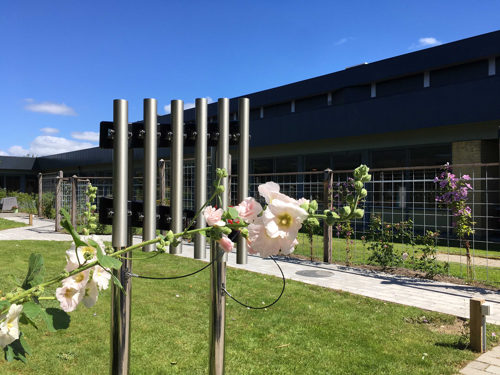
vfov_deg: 48.2
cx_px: 250
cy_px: 188
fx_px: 419
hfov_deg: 61.7
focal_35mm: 29
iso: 25
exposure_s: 1/1508
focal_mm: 4.15
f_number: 2.2
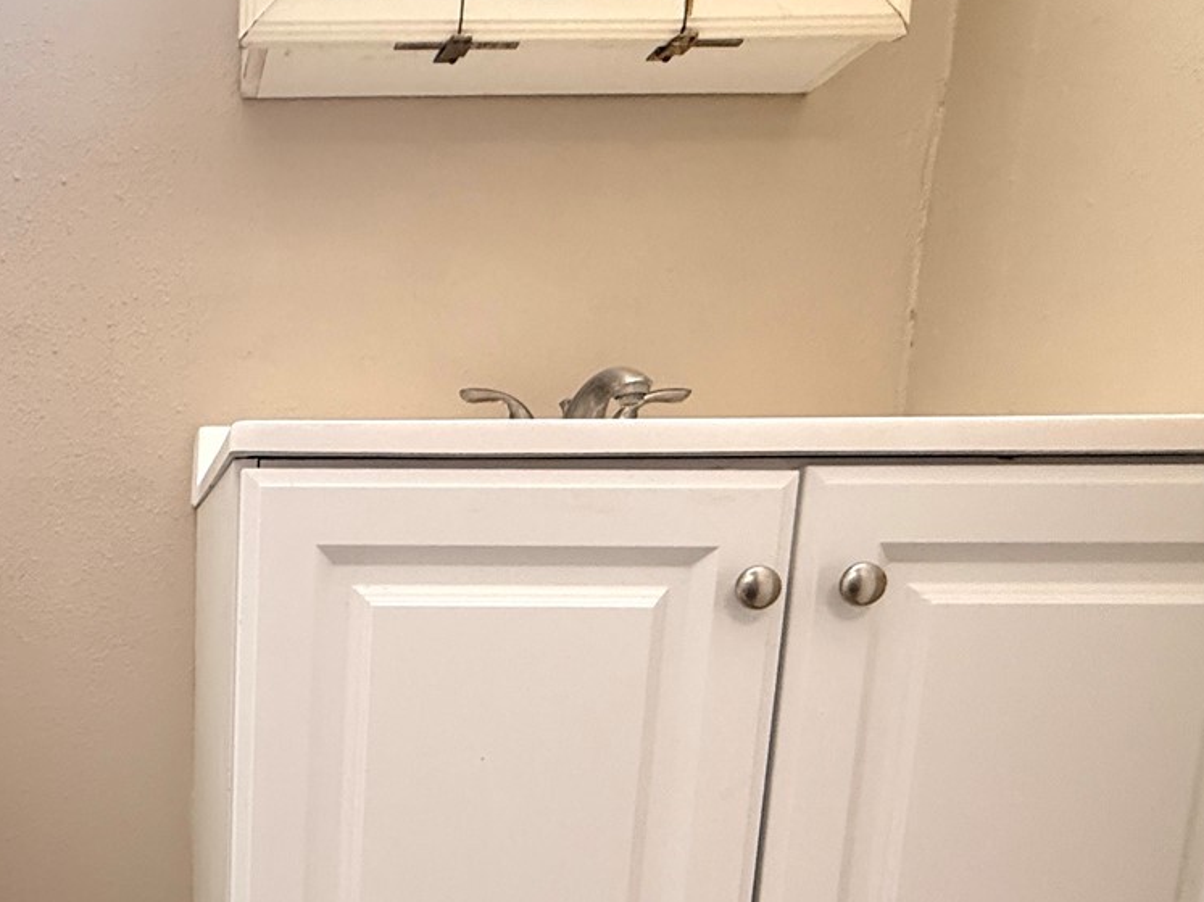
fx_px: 1043
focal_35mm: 30
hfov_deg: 52.6
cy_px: 762
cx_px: 119
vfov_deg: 43.8
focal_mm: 2.22
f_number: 2.2
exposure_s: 1/120
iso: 200
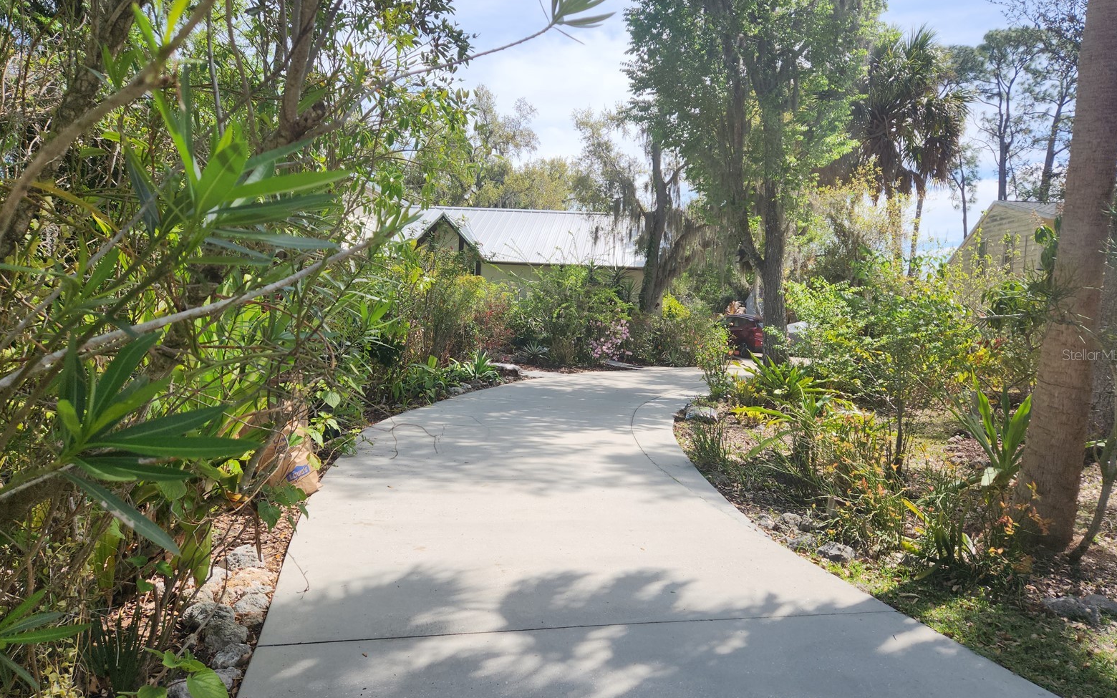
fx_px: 761
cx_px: 557
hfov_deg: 72.5
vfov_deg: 49.3
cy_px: 354
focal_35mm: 25
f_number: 1.8
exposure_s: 1/1347
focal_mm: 5.4
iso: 20
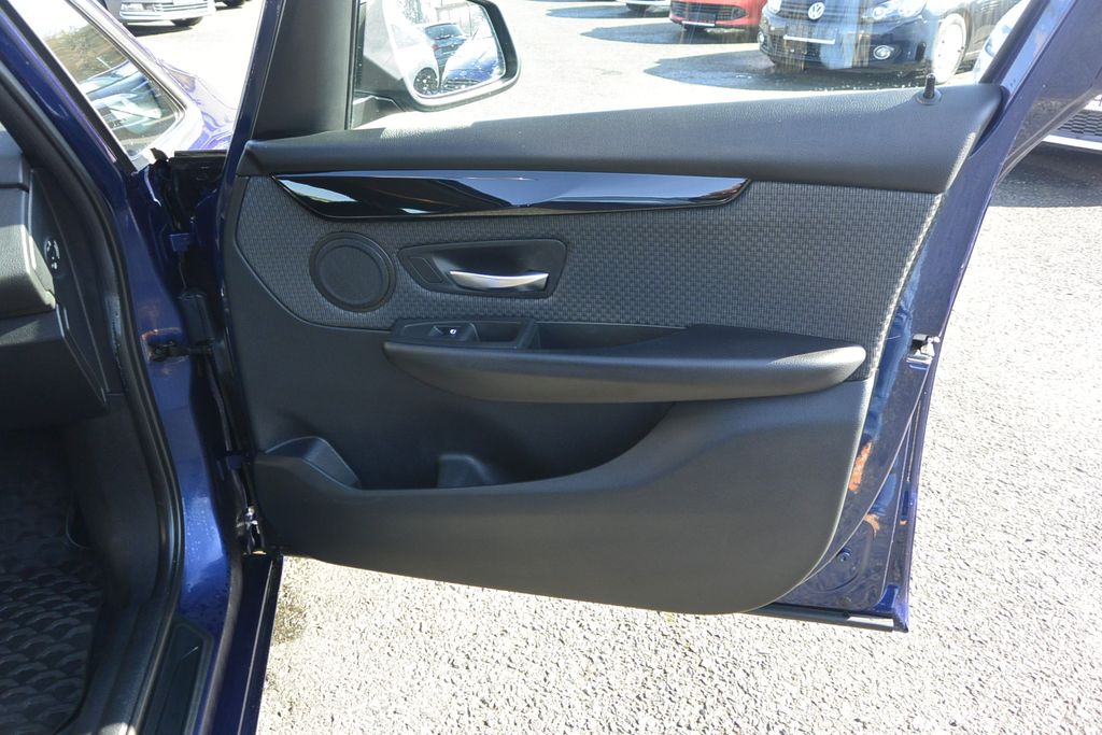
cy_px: 368
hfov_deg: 67.4
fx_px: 827
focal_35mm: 27
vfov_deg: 47.9
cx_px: 551
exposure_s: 1/125
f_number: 3.5
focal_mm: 10
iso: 160
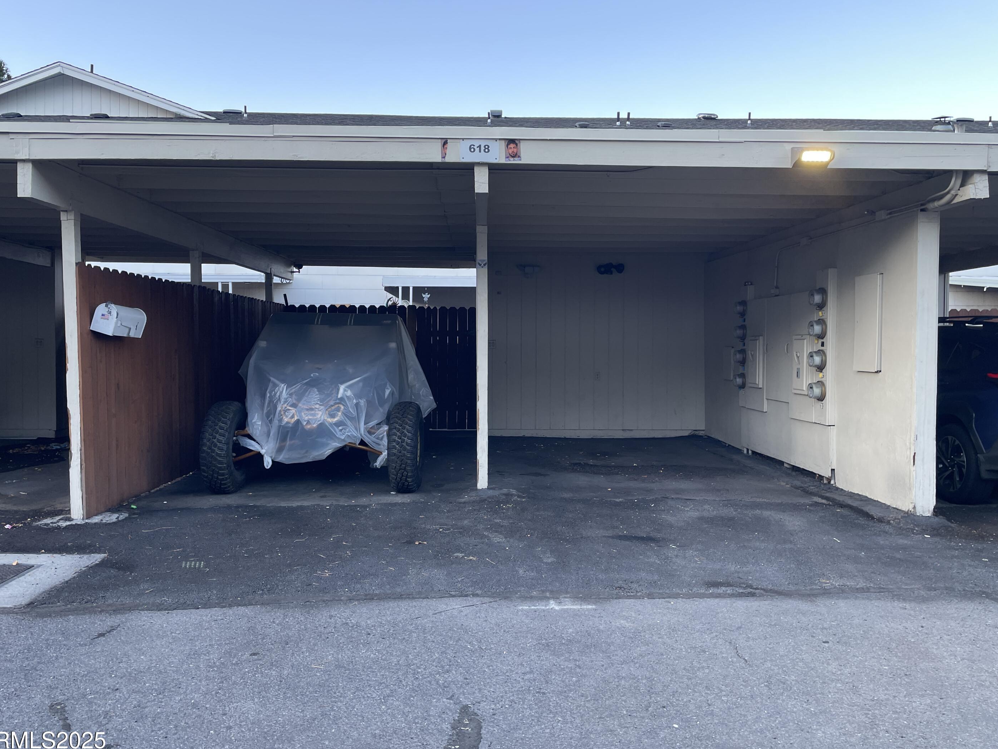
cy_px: 374
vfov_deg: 49.7
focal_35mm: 28
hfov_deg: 63.4
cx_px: 496
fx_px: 807
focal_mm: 4.2
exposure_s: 1/120
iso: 40
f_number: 1.6
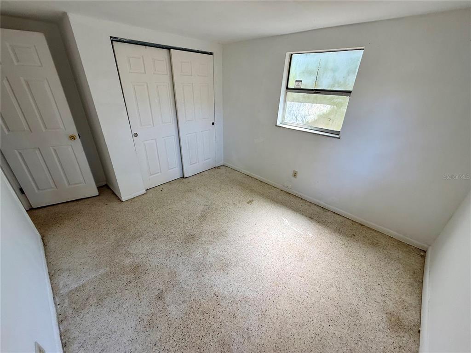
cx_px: 236
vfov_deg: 85.7
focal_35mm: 14
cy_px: 176
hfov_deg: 102.1
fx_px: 190
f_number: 2.2
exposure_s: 1/99
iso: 80
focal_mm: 2.22
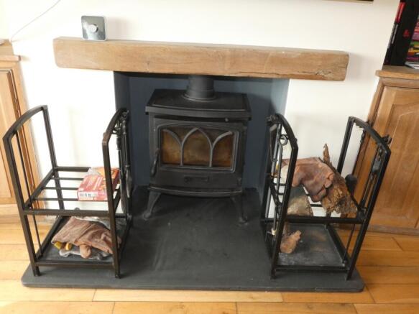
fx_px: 339
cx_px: 210
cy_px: 157
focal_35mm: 28
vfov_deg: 49.7
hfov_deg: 63.5
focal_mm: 5
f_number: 3.2
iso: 500
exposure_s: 1/60
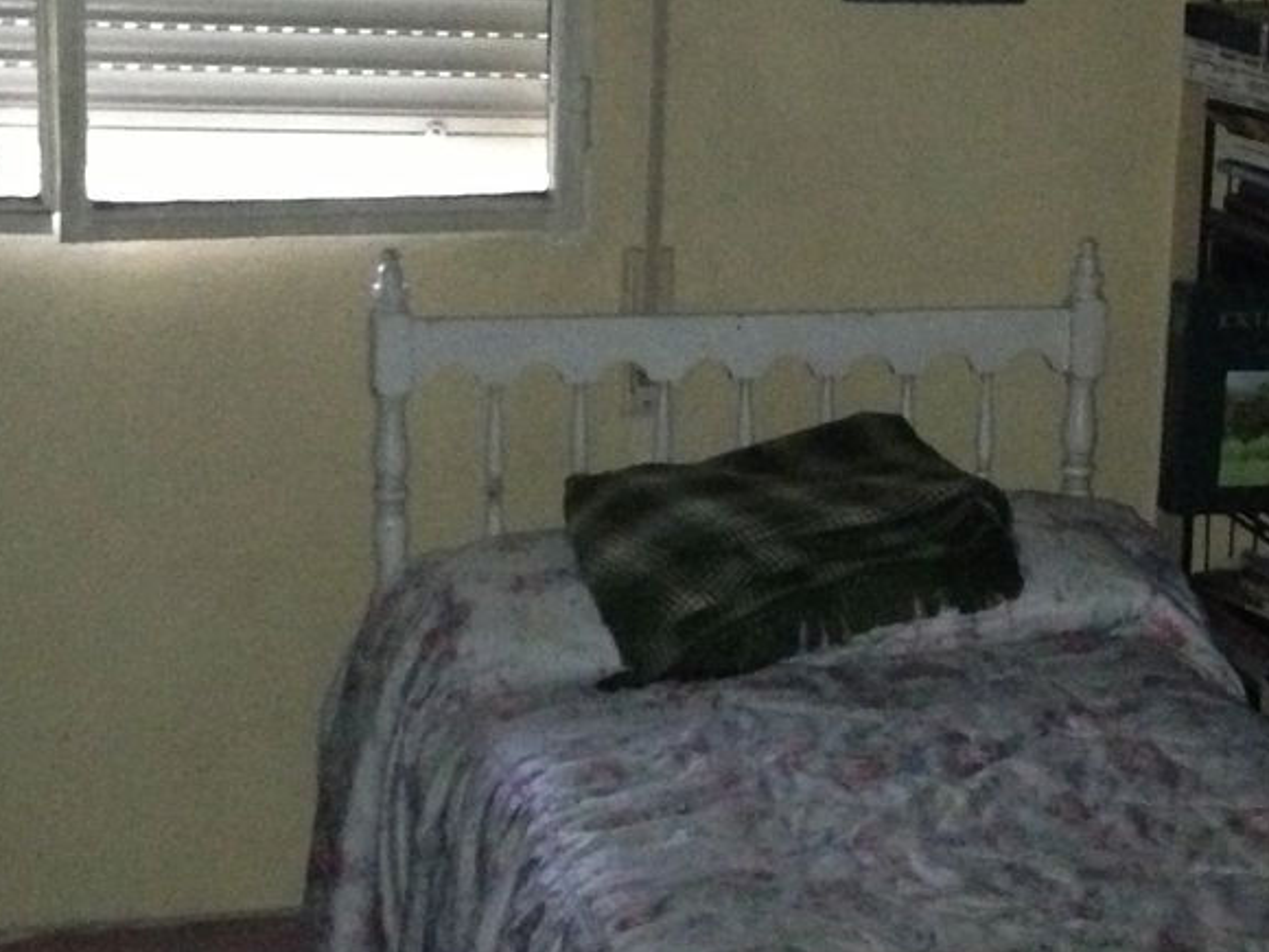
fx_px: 3336
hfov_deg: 21.5
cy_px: 471
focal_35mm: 91
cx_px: 755
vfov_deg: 16.2
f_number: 2.4
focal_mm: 4.13
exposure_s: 1/16
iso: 800
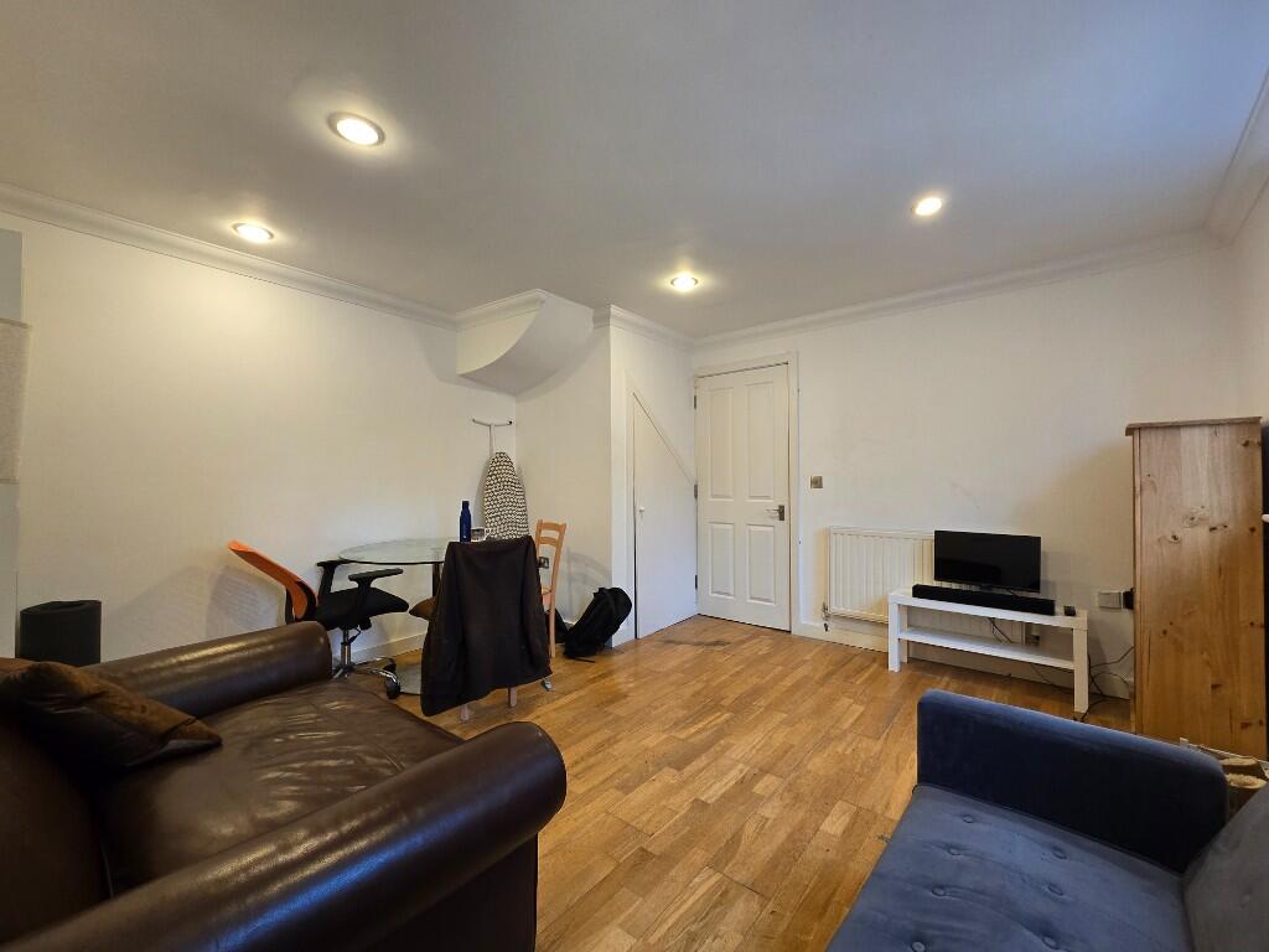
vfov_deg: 89.9
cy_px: 476
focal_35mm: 13
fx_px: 477
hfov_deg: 106.2
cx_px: 634
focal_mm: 2.2
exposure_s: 1/50
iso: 100
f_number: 2.2
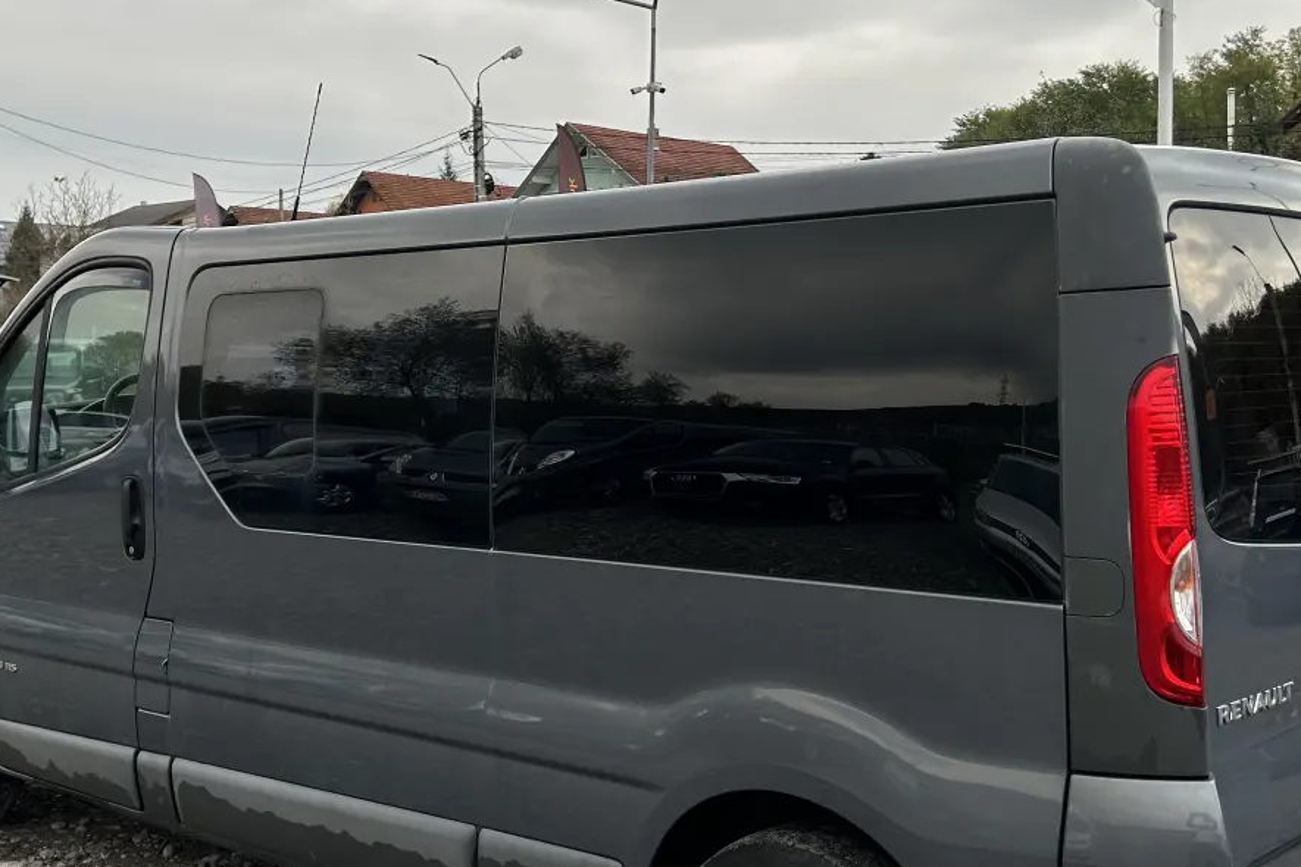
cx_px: 673
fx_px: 1590
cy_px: 388
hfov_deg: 44.5
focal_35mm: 44
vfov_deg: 30.5
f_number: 1.5
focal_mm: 5.7
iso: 50
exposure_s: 1/345
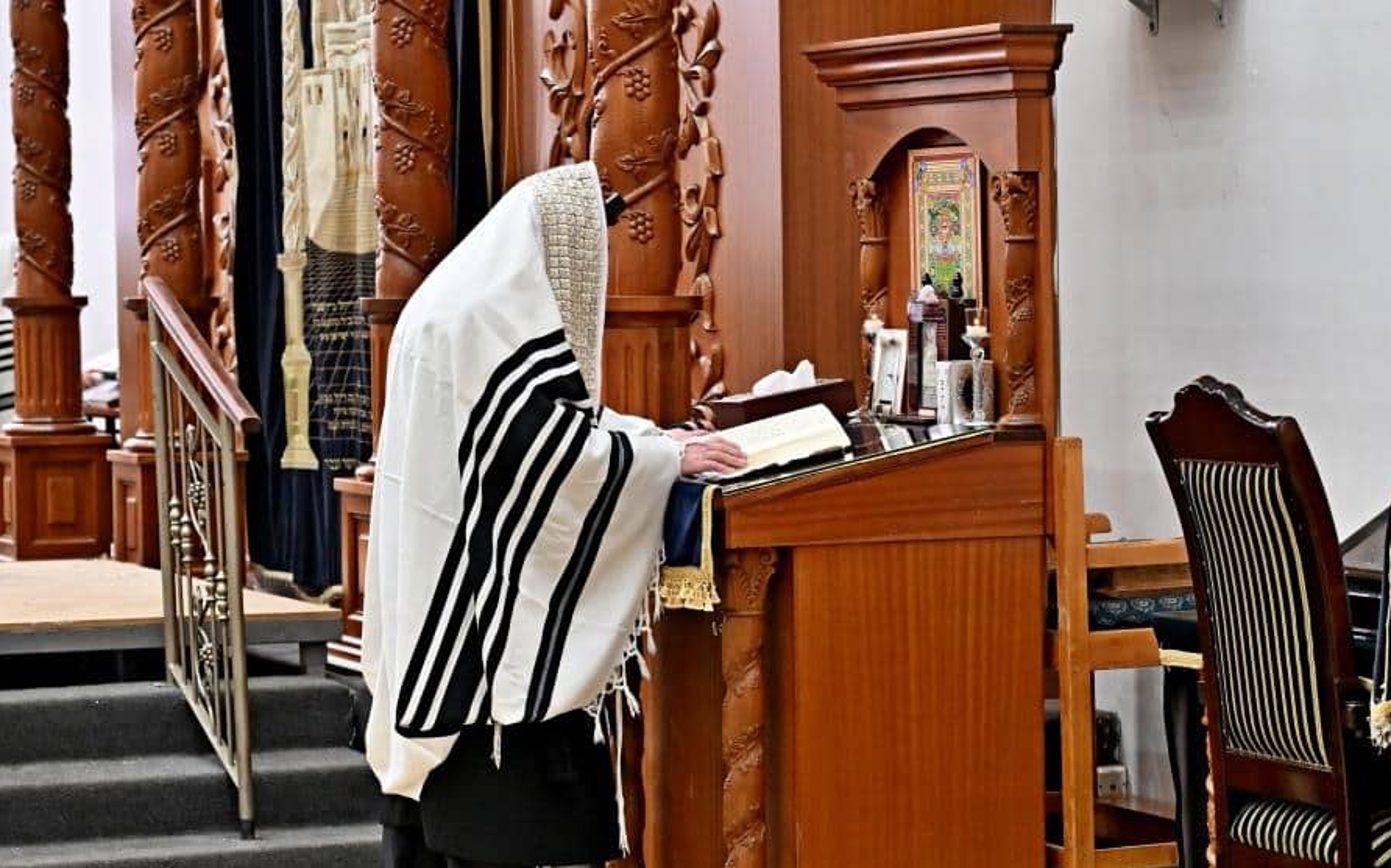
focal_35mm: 110
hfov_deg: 18.9
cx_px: 672
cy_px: 506
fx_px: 4169
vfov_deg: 11.9
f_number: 4
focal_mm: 63
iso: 800
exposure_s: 1/250
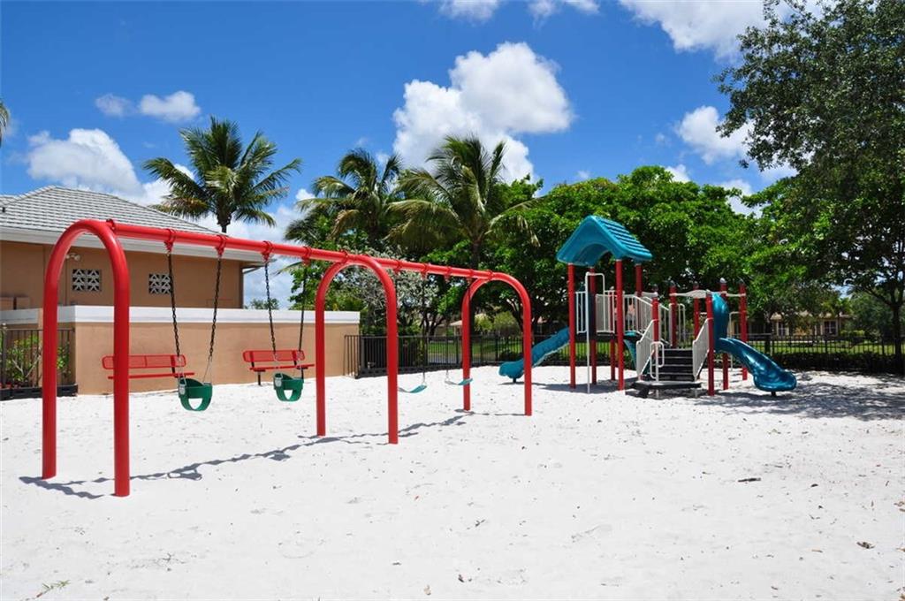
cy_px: 300
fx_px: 678
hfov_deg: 67.4
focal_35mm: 27
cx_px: 452
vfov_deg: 47.8
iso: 200
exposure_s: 1/400
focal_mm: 18
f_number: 11
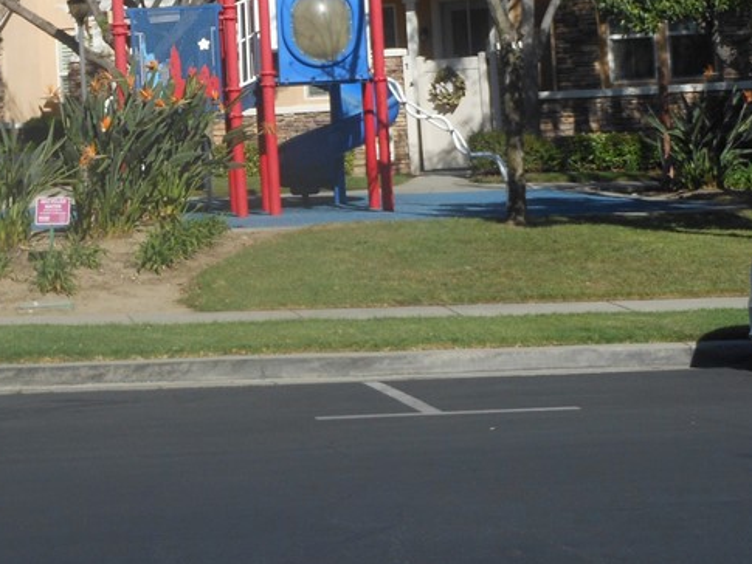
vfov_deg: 15.4
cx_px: 154
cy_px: 36
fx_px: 2064
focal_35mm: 95
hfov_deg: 20.4
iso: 80
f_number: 4.6
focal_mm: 8.1
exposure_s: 1/640
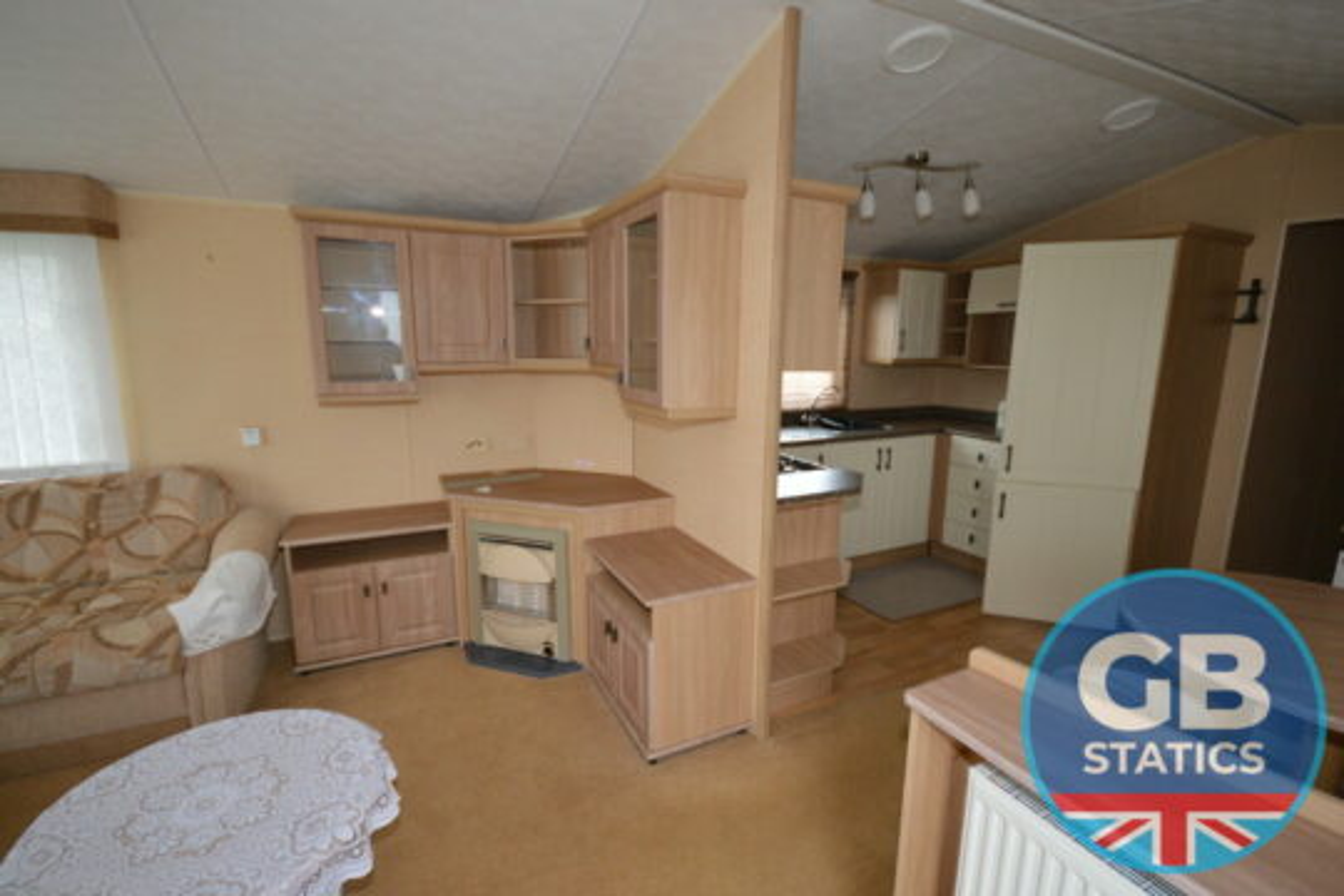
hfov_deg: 100.4
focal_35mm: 15
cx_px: 672
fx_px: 560
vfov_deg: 77.3
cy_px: 448
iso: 1100
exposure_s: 1/60
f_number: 4
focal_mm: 10
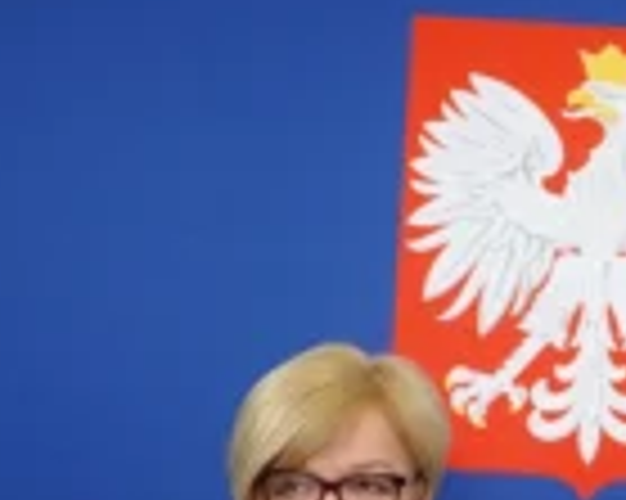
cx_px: 725
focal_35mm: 191
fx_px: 3536
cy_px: 577
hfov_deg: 10.0
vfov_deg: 8.0
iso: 2000
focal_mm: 42
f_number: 4
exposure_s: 1/160
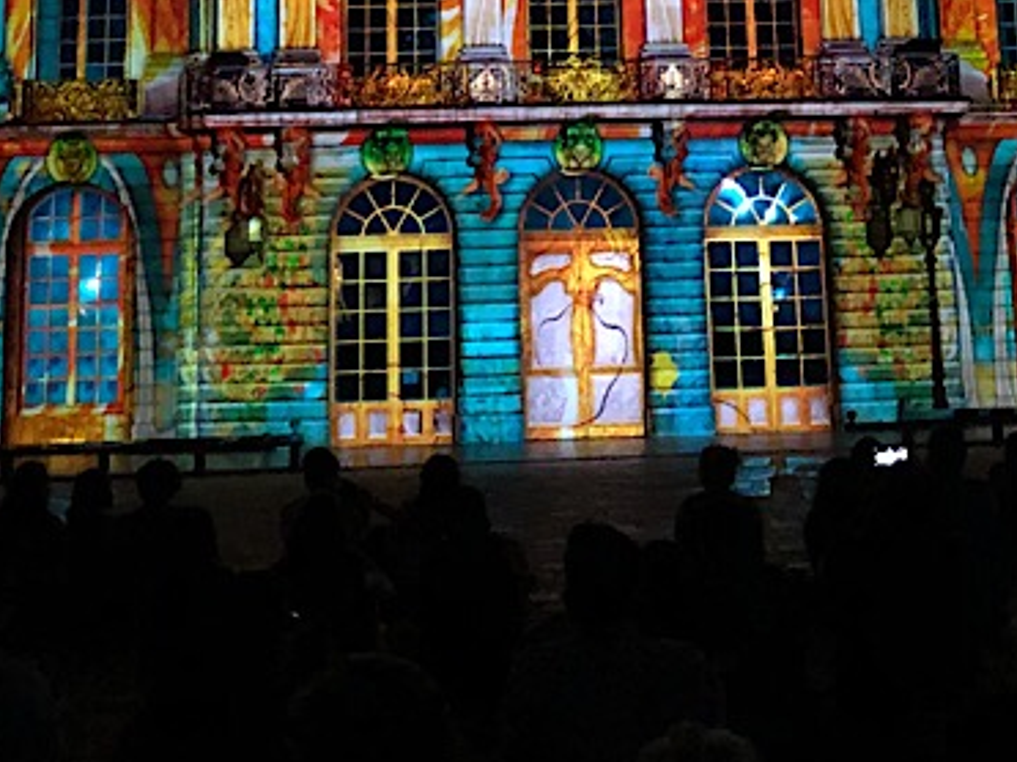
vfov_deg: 20.3
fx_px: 1997
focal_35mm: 68
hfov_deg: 28.5
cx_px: 600
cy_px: -136
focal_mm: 4
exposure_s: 1/4
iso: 100
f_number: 1.8
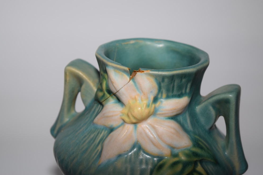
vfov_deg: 16.4
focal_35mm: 84
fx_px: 610
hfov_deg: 24.3
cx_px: 130
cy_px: 88
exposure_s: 1/60
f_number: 5.6
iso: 160
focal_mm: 55
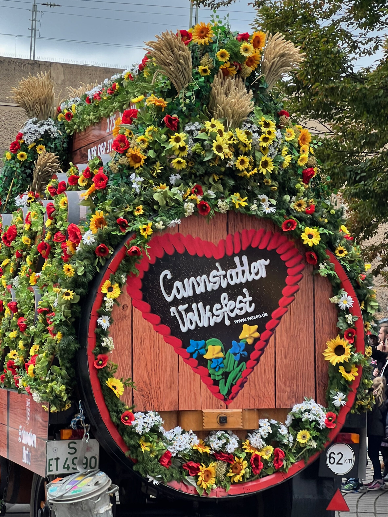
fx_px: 1151
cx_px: 194
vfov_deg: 25.3
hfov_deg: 19.1
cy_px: 258
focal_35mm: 77
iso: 80
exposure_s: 1/99
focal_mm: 9
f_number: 2.8
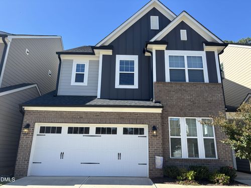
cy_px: 94
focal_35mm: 26
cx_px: 126
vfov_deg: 53.1
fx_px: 189
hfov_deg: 67.3
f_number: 1.6
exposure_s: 1/1522
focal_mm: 5.96
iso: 50
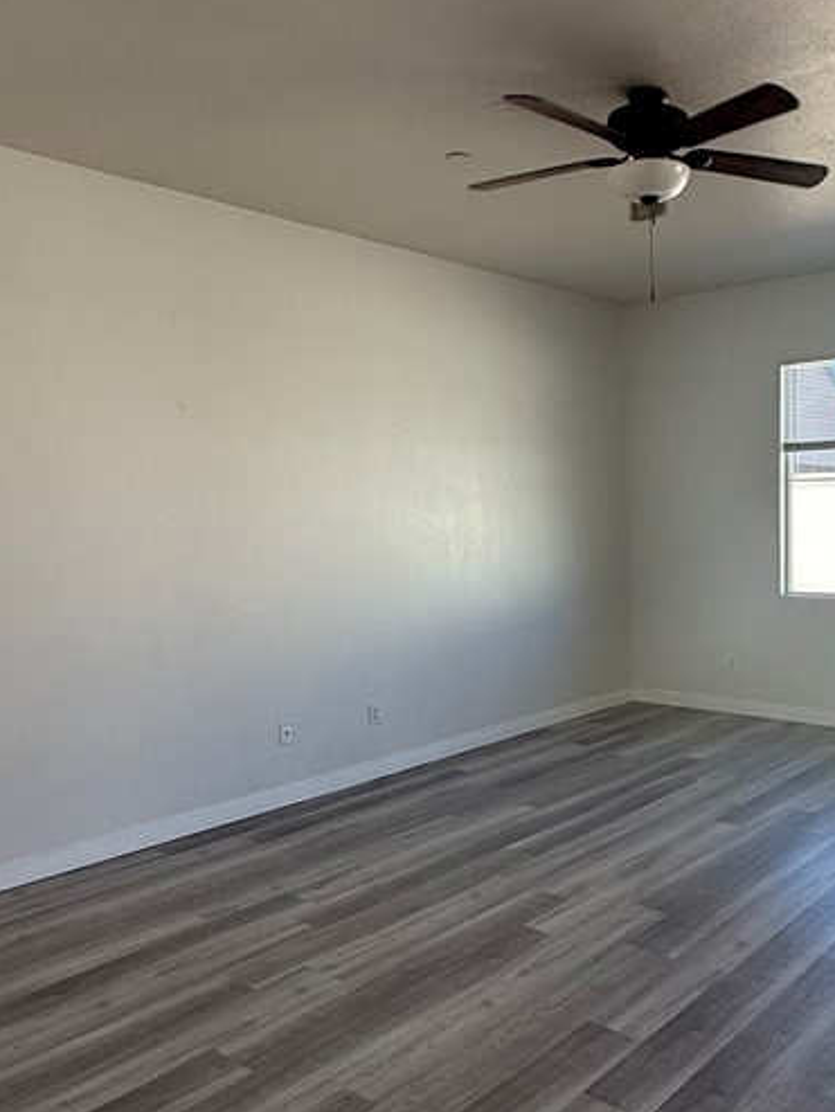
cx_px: 680
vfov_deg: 61.4
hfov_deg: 45.6
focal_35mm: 29
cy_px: 635
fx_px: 932
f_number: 2.2
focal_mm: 2.22
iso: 64
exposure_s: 1/157
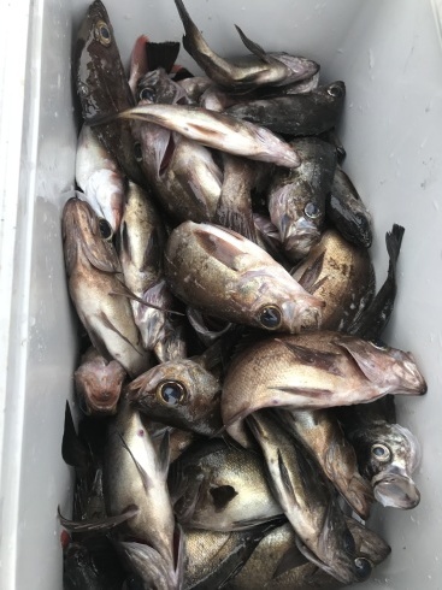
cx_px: 221
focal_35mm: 28
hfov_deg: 49.7
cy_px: 295
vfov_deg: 63.5
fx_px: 477
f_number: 1.8
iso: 20
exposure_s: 1/161
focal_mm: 3.99
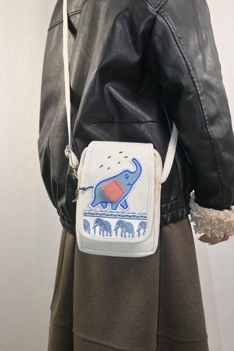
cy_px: 176
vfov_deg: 51.3
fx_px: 366
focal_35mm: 38
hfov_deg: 35.5
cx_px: 117
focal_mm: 25
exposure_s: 1/100
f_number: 4.2
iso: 200
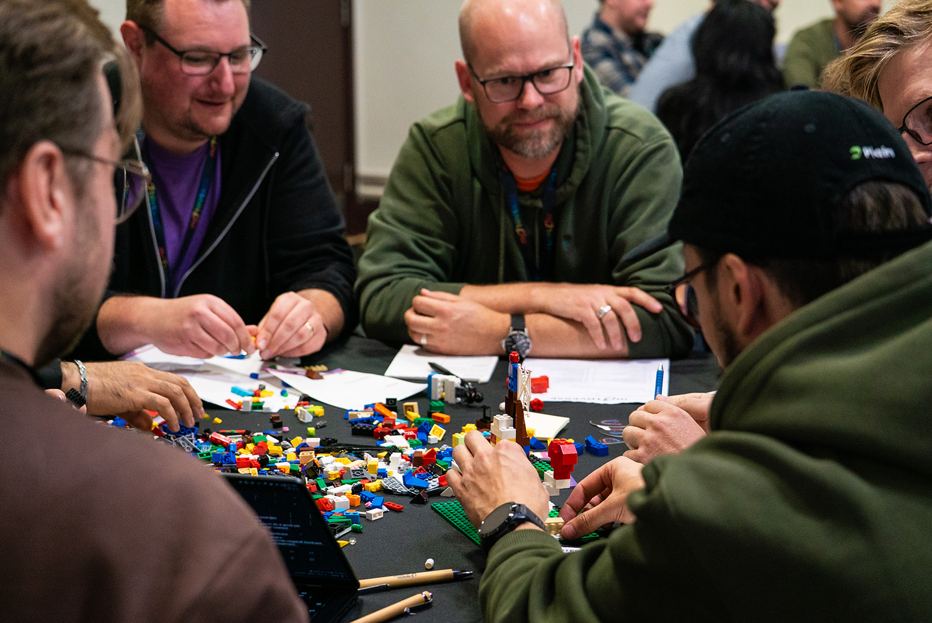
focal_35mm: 70
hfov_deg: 28.8
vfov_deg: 19.5
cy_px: 312
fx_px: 1813
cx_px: 466
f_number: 5.6
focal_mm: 70
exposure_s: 1/60
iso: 3200
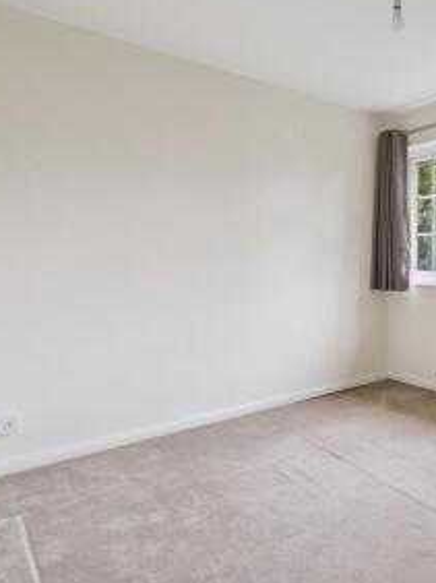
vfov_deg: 67.2
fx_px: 437
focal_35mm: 26
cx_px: 401
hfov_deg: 47.1
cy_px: 268
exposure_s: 1/15
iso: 320
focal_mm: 16
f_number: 8
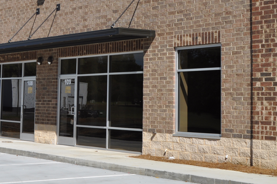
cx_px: 12
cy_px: 38
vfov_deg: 16.5
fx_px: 630
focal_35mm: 82
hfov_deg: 23.9
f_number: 10
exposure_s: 1/400
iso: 200
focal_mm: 28
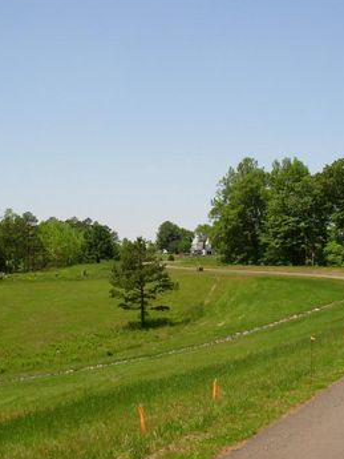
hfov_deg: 26.5
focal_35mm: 55
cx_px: 197
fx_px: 728
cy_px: 231
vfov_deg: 34.9
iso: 50
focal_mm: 6.3
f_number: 2.9
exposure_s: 1/1085
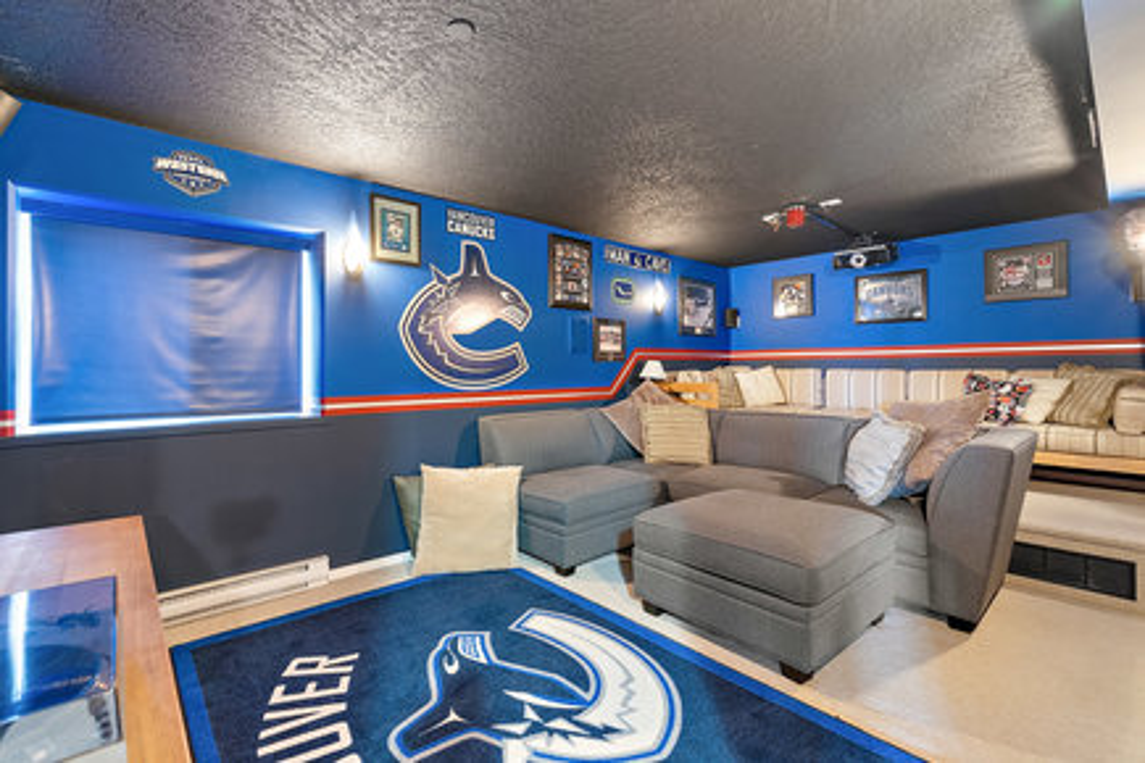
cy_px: 382
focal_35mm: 16
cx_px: 572
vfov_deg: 73.7
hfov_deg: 96.7
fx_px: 509
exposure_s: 13
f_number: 7.1
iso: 320
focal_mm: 16
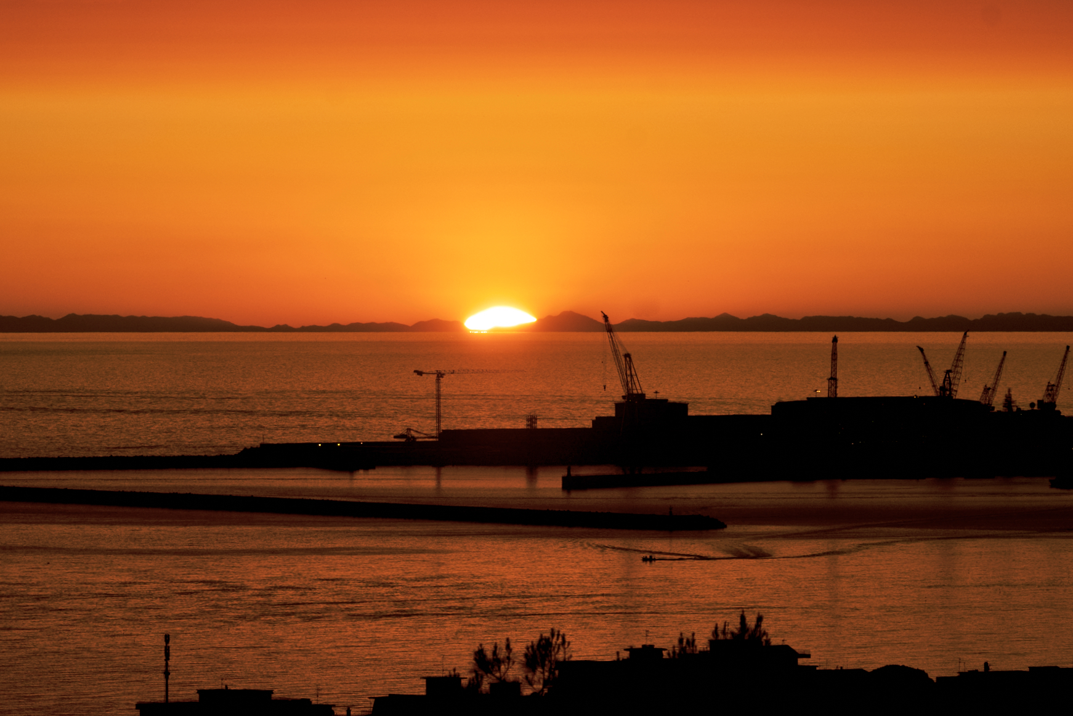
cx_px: 543
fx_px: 9241
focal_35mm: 310
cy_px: 366
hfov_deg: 6.6
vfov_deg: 4.4
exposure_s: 1/640
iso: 100
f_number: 7.1
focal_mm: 200
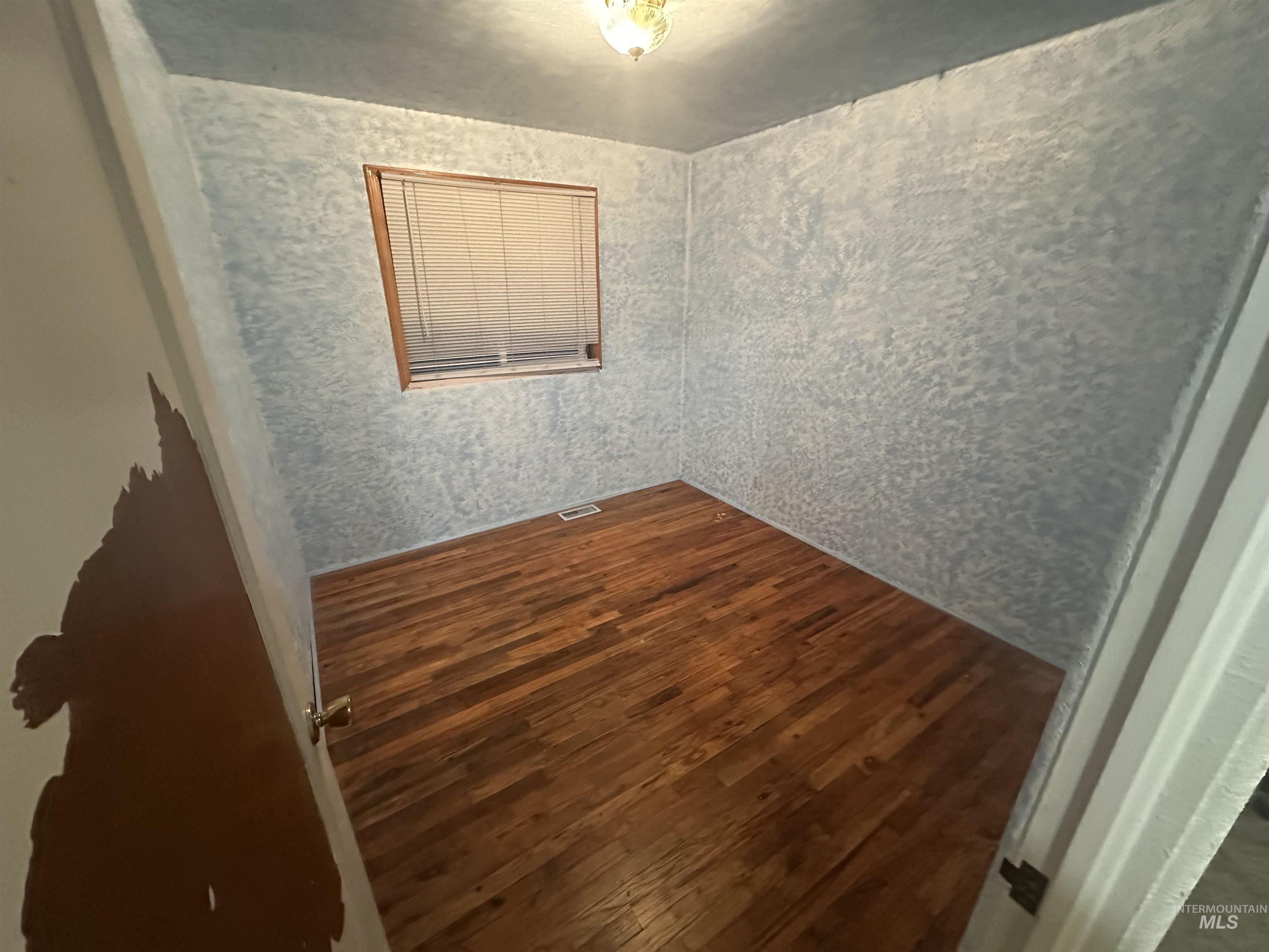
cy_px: 476
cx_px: 634
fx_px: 513
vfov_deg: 85.7
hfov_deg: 102.1
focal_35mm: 14
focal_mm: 2.22
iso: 1000
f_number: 2.2
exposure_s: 1/60
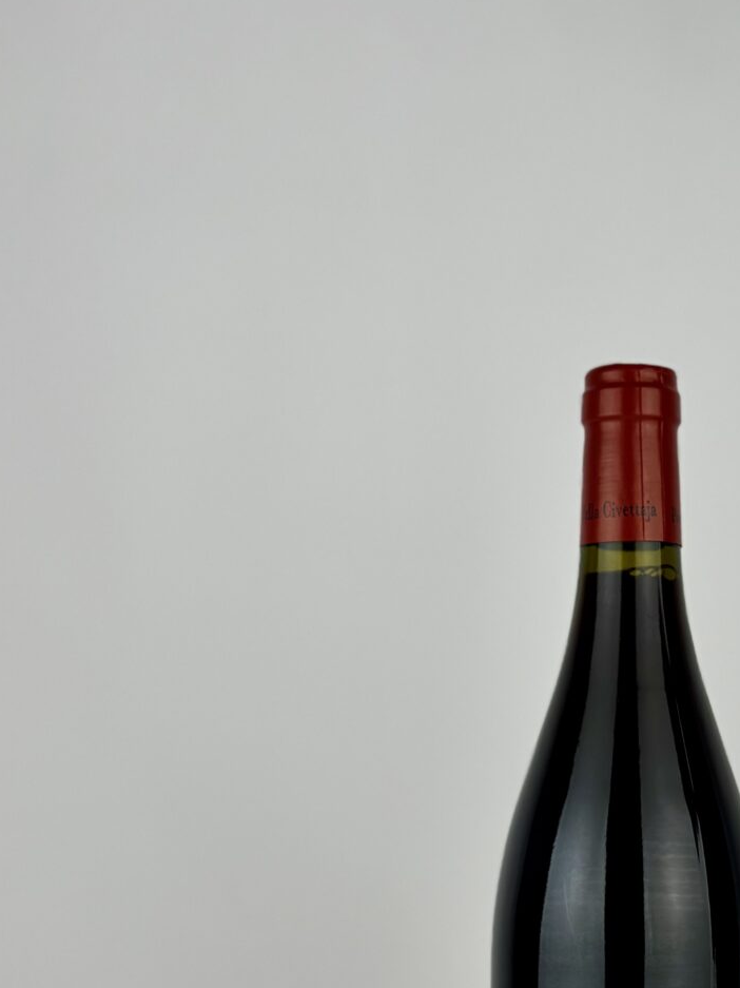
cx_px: 609
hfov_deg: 17.8
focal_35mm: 82
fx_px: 2339
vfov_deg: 23.4
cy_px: 837
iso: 80
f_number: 1.78
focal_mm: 6.86
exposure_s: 1/756
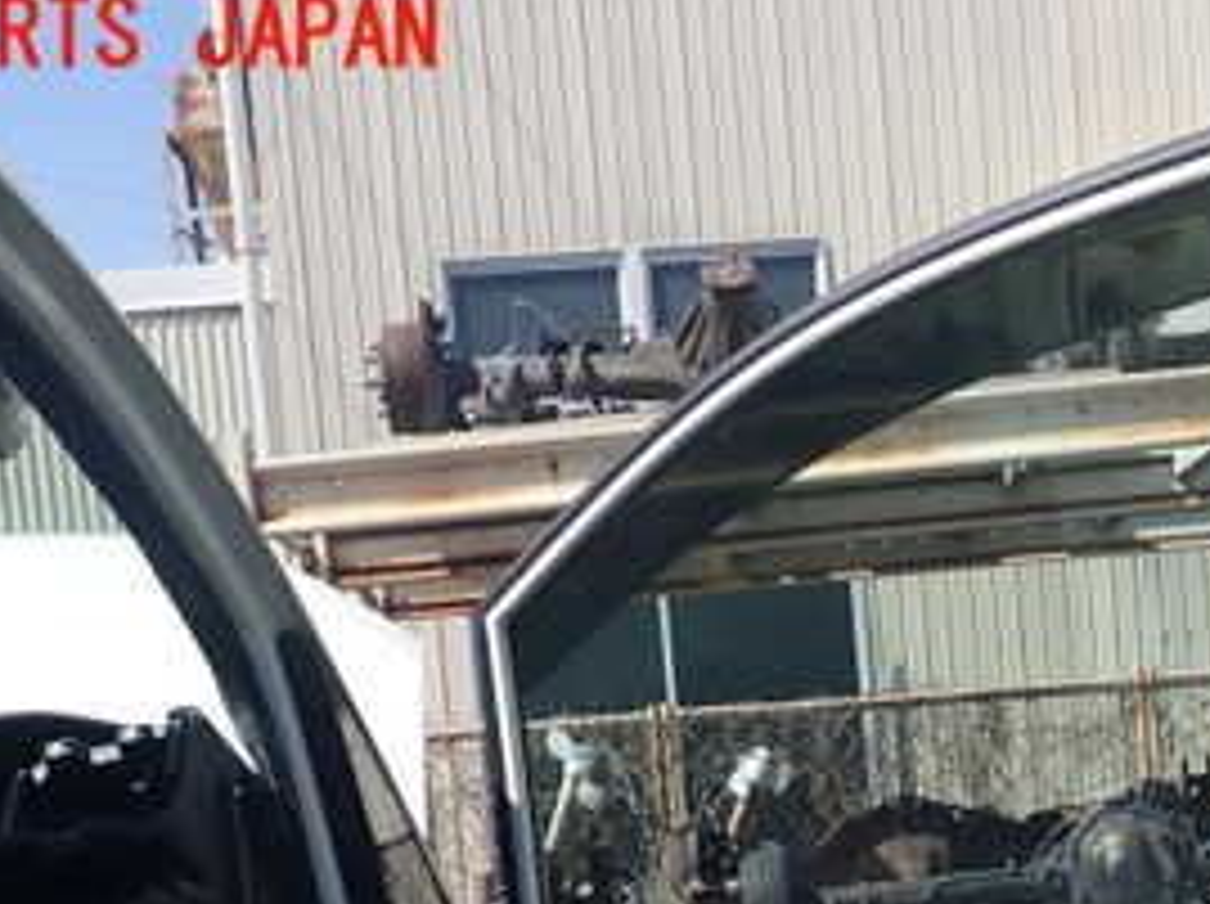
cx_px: 972
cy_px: 994
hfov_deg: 28.4
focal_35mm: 67
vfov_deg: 20.8
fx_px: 2339
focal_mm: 5.4
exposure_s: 1/125
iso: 100
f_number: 9
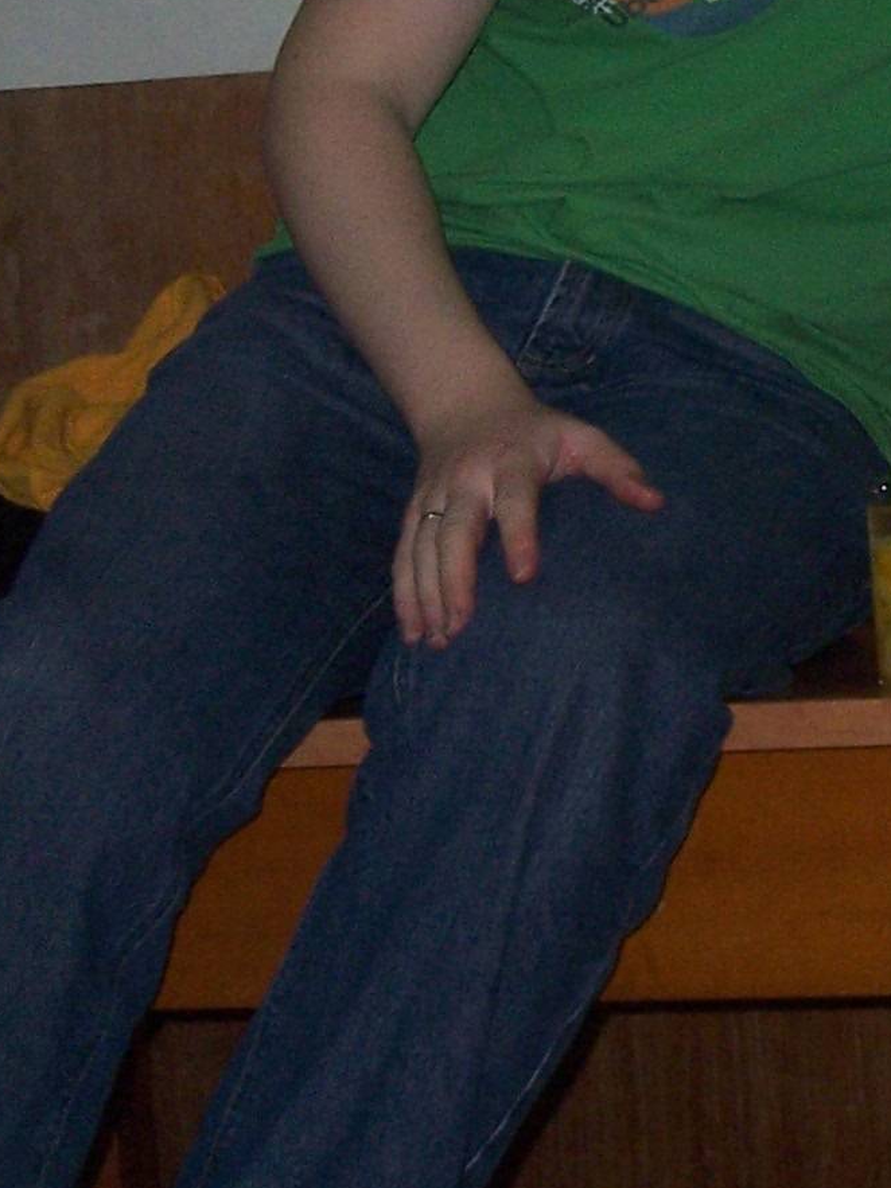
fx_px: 4909
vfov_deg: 13.8
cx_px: 941
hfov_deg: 10.3
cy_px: 484
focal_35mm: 143
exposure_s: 1/80
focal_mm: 8
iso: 125
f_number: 4
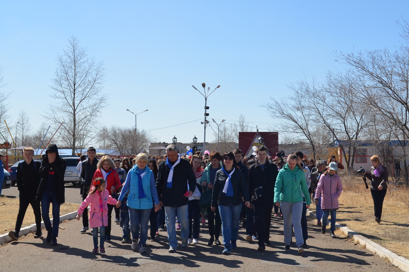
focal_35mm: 54
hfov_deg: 37.2
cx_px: 206
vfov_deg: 25.3
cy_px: 137
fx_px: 608
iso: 100
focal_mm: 35
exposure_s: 1/200
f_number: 10
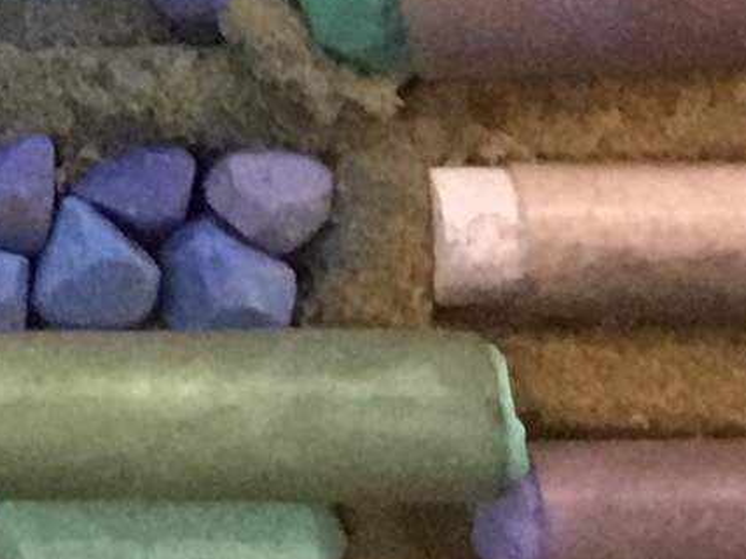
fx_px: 5106
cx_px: -1045
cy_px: -1032
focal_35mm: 237
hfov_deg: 7.8
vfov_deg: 5.9
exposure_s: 1/30
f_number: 2.4
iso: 160
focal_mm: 3.3
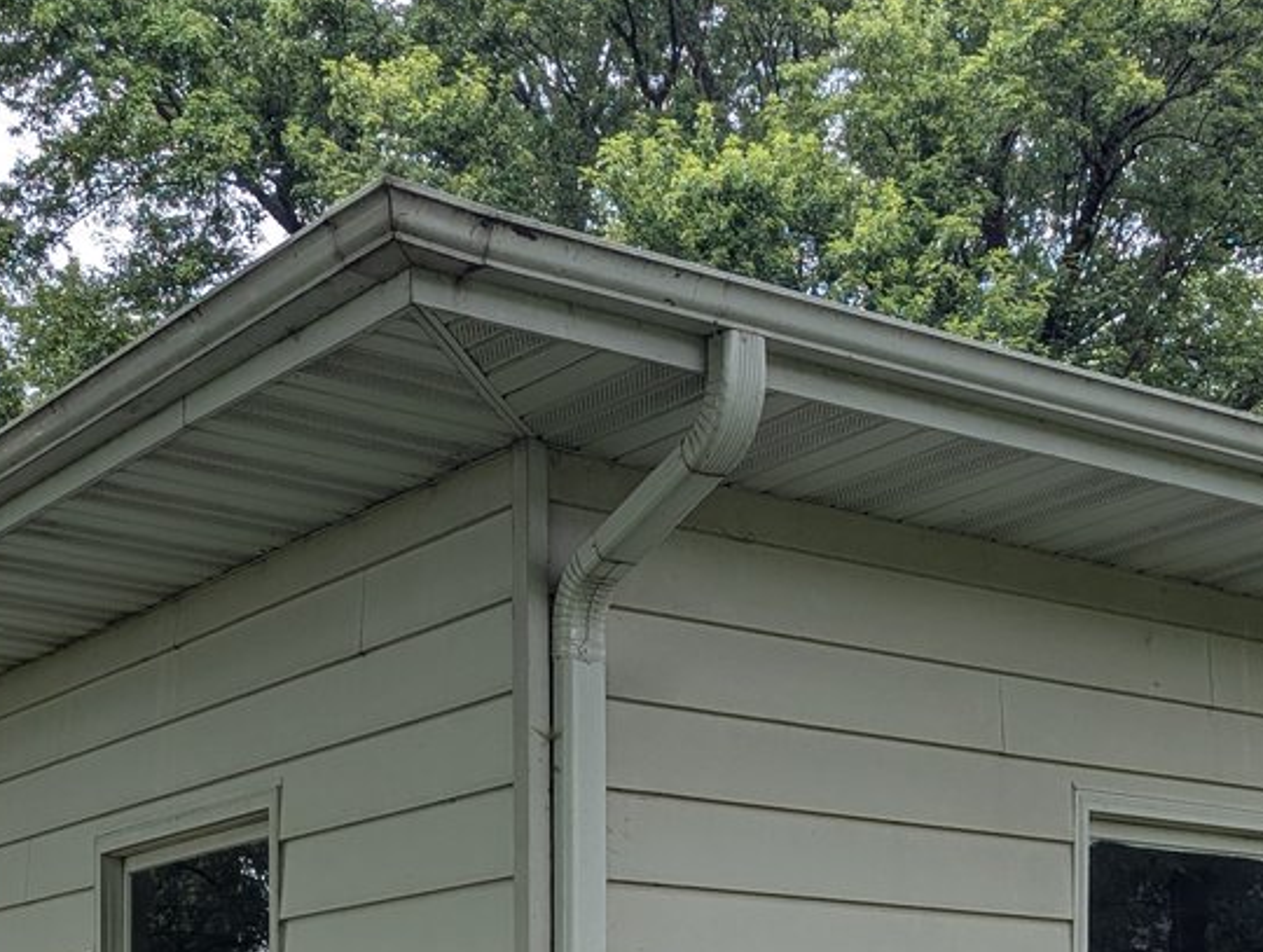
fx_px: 2449
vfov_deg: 20.7
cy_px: 1105
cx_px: 871
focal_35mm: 67
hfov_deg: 28.7
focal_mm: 6.81
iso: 38
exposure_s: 1/891
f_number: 1.85
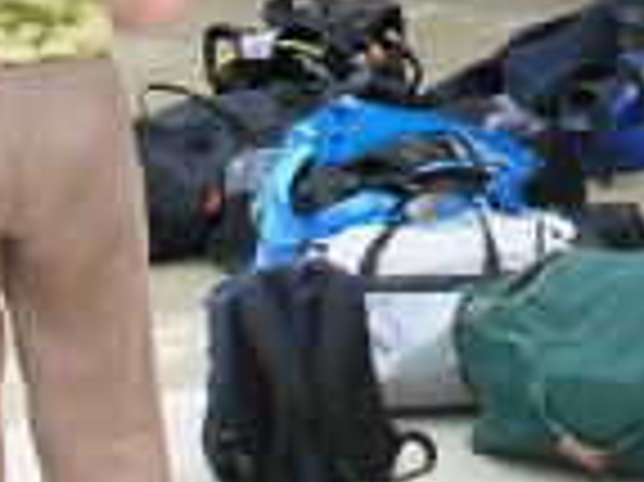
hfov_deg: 12.4
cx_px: 725
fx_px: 2918
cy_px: -266
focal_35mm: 157
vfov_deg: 9.2
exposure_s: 1/77.3
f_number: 4
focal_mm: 8.9
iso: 50
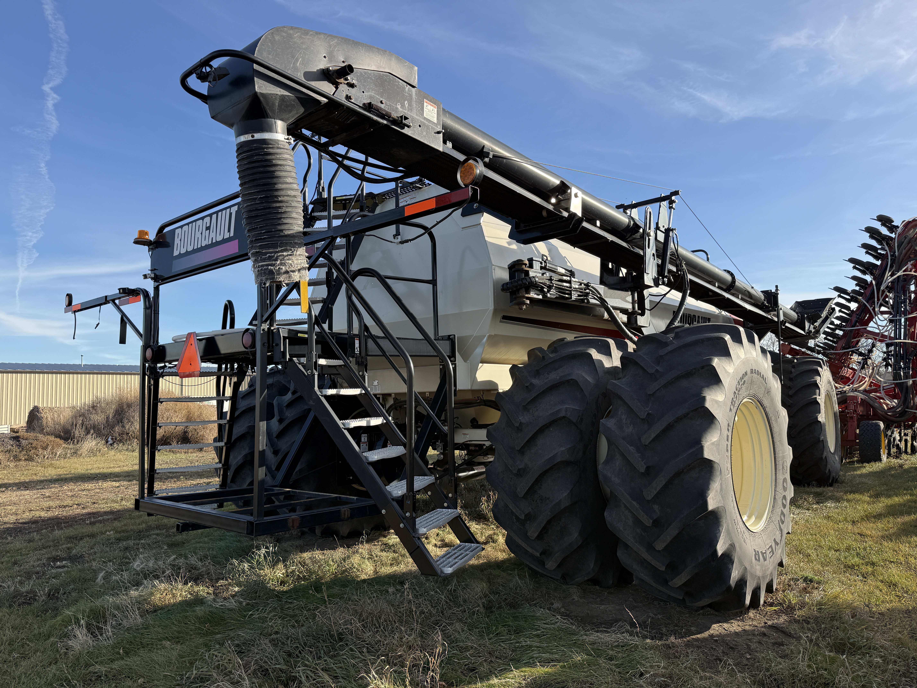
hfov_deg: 71.6
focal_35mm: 24
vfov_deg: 56.8
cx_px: 458
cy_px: 344
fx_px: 636
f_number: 1.78
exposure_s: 1/2445
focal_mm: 6.76
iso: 80
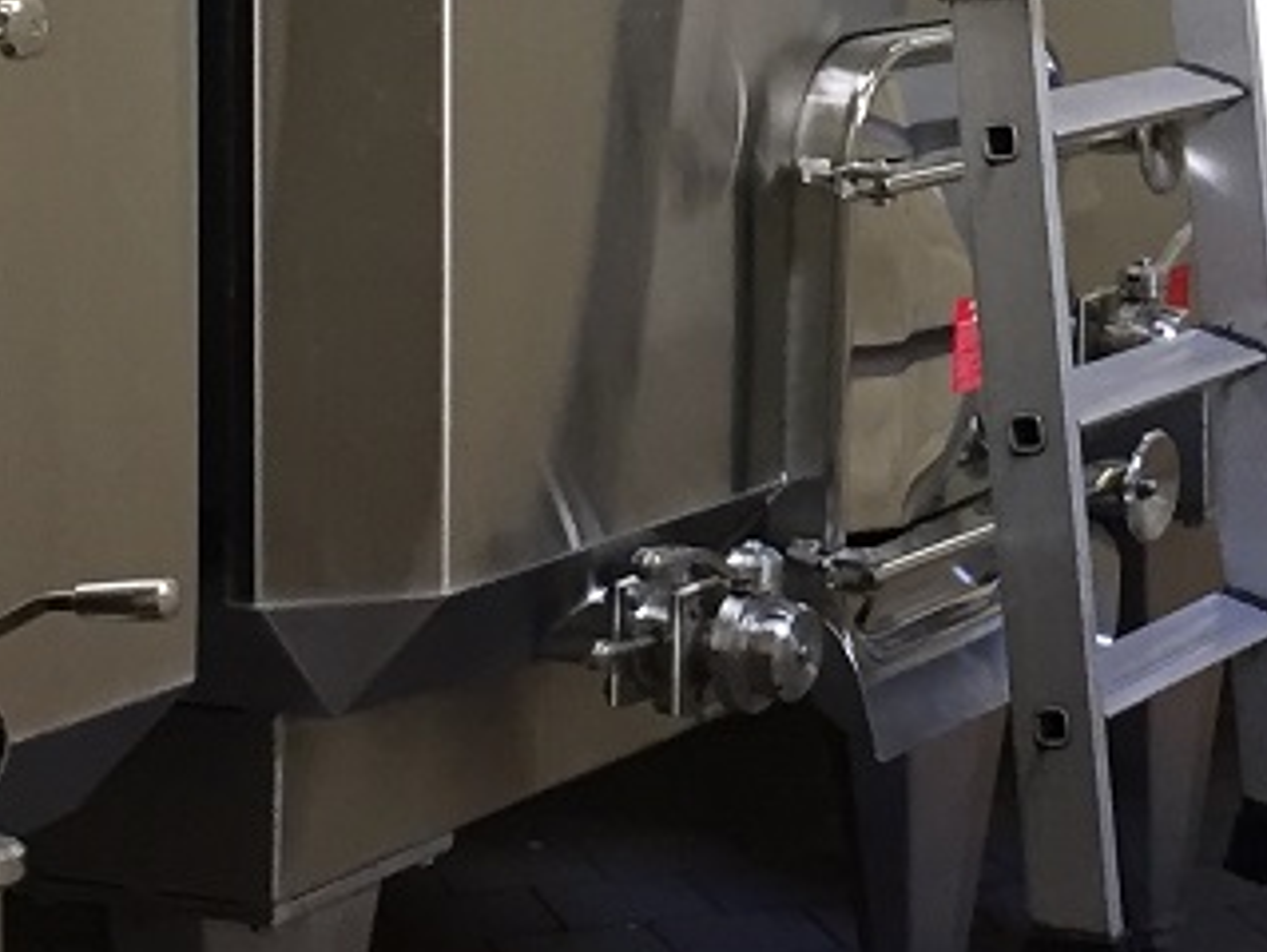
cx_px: 1243
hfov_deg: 16.4
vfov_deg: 12.2
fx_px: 4324
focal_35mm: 118
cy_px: -244
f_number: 2.2
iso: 125
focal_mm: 4.15
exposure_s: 1/33
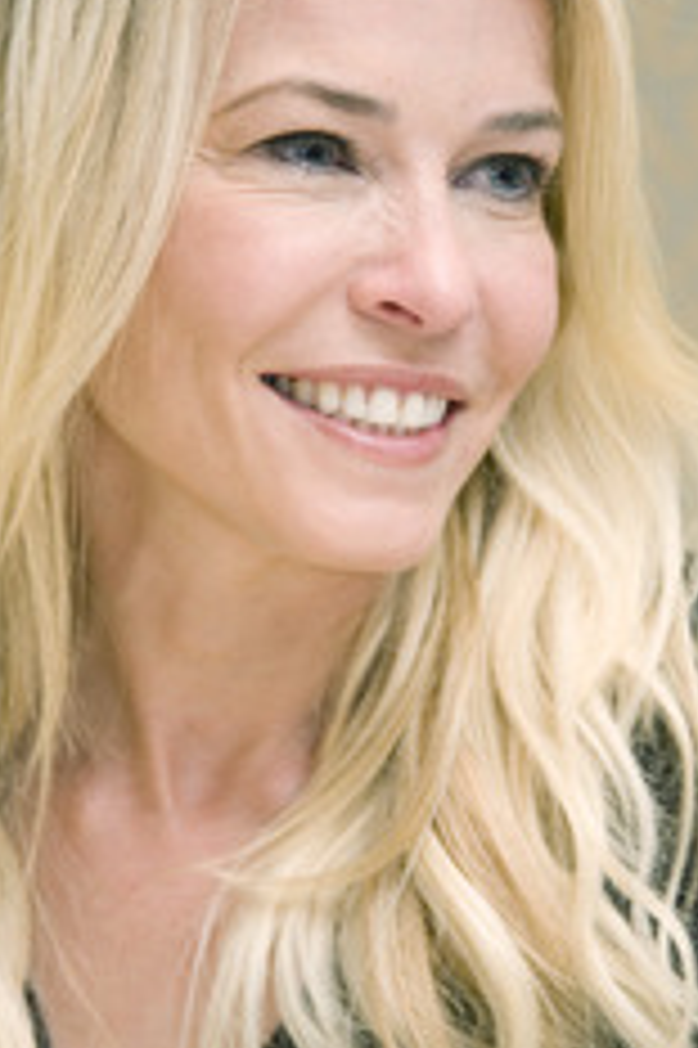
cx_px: 405
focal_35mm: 292
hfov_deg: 4.7
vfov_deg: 7.1
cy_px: 508
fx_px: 8504
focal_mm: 170
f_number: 5.6
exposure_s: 1/60
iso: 500
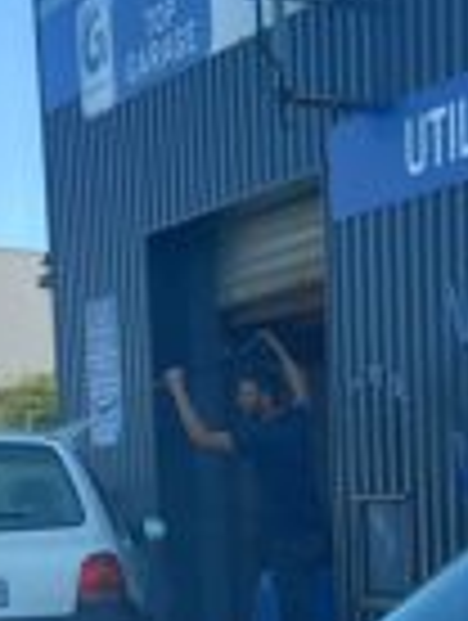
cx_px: 749
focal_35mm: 123
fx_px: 2210
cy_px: 1094
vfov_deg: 14.3
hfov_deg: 11.5
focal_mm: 4
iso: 20
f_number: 1.8
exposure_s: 1/318
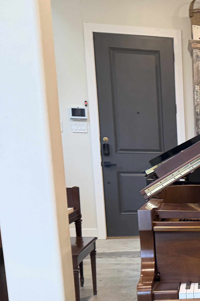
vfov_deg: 31.6
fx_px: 508
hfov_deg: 18.5
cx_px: 334
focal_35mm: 61
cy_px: 261
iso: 250
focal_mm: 6.76
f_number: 1.78
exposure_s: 1/60
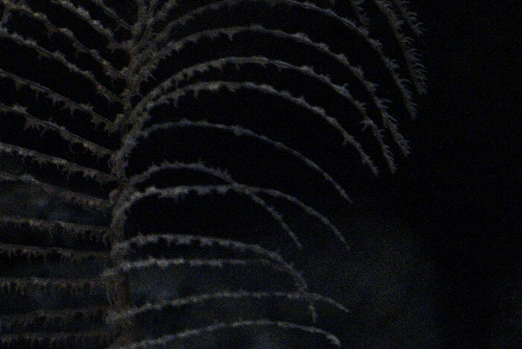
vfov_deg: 4.4
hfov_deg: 6.6
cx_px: 82
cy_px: 170
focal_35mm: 313
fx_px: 4542
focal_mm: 90
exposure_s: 1/161
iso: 6400
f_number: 2.8
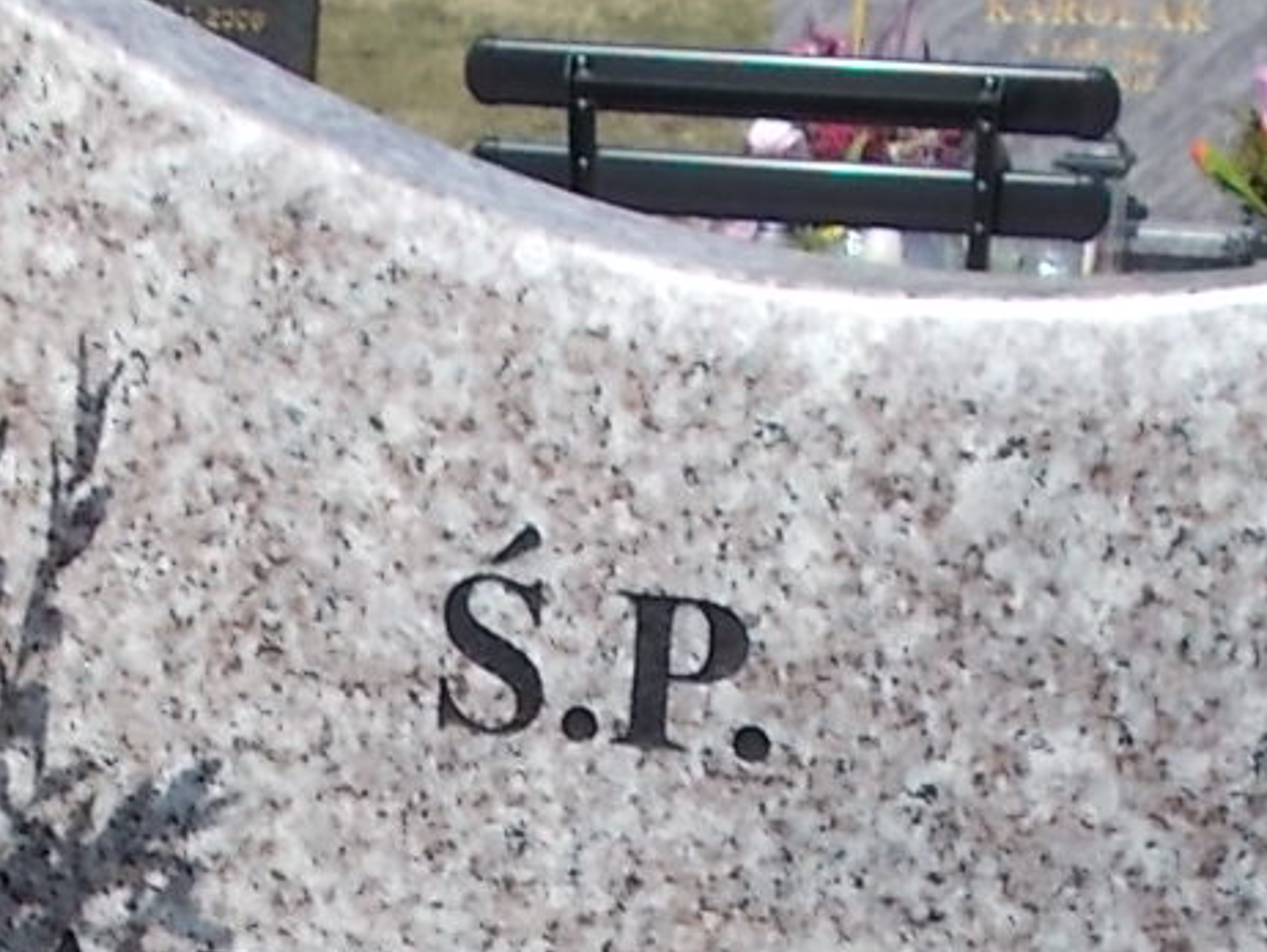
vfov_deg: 15.1
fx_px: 3296
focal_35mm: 90
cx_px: 436
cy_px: 1487
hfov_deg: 21.7
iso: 80
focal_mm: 4.6
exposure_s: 1/200
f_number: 8
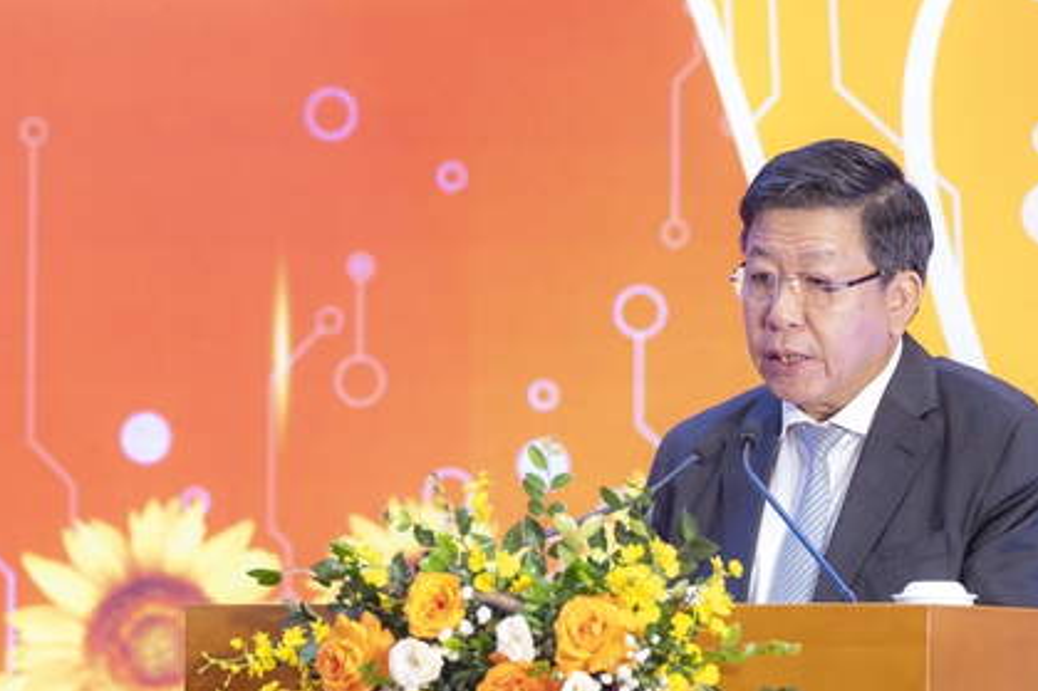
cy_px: 331
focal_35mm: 332
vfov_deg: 4.1
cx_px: 632
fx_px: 9568
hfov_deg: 6.2
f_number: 4
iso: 1600
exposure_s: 1/160
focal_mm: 188
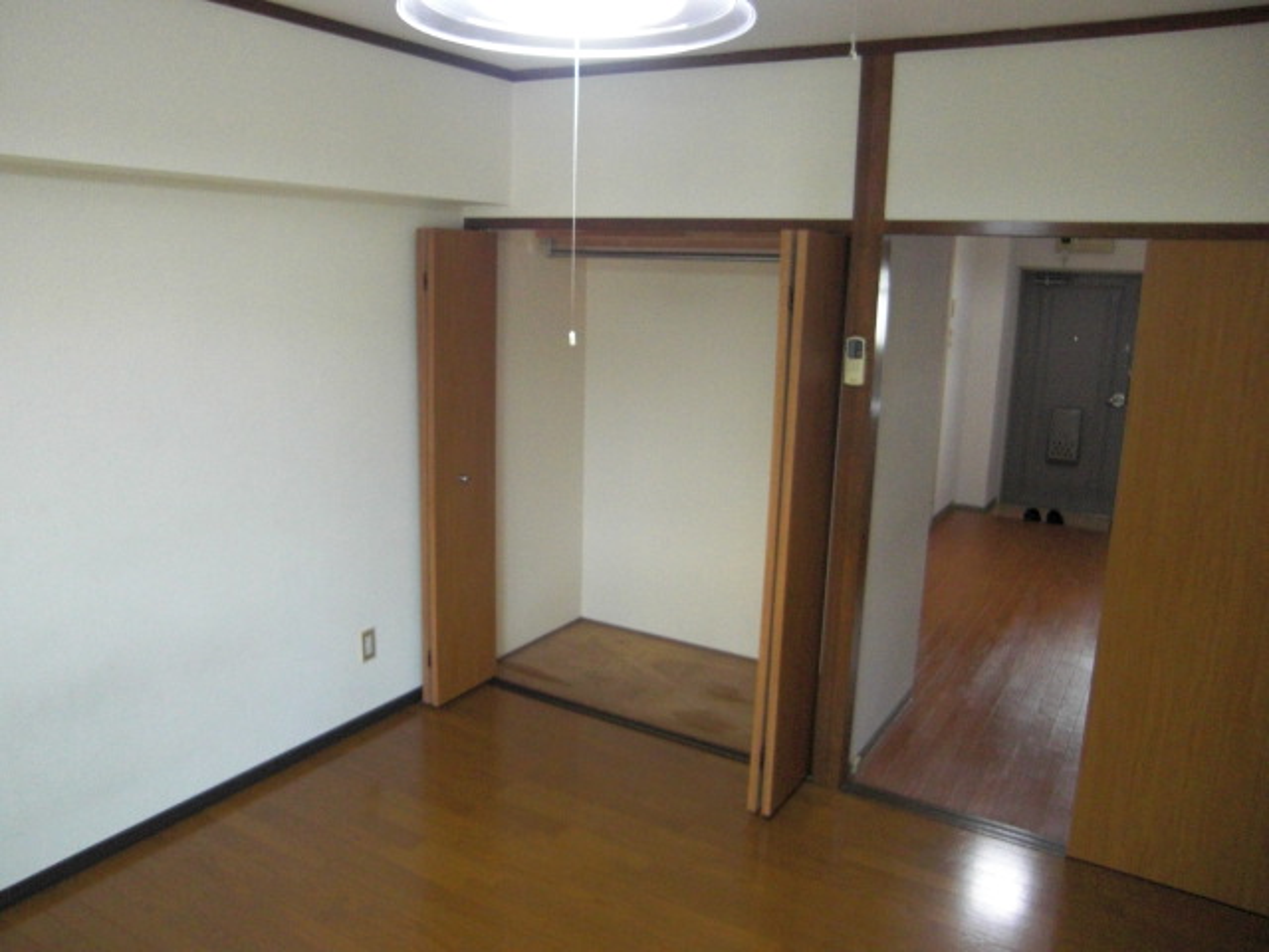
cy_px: 476
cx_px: 634
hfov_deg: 63.4
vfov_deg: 49.7
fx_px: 1026
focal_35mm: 28
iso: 400
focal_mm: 4.9
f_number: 2.6
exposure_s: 1/125
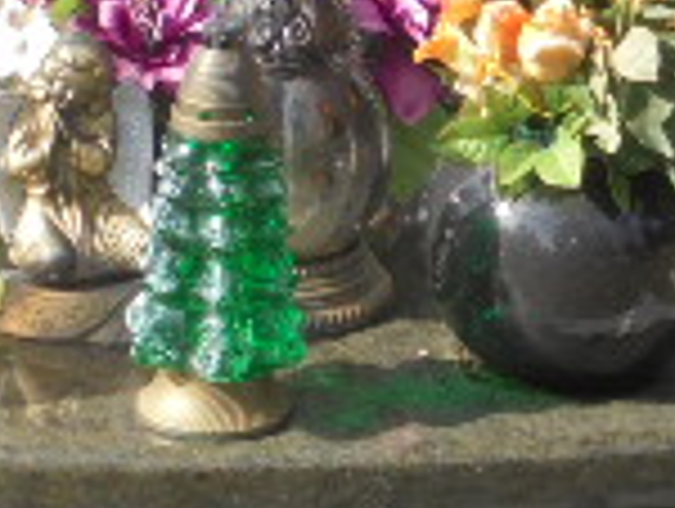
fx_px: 4082
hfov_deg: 9.5
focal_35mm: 209
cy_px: -31
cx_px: 396
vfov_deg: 7.1
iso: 100
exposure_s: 1/320
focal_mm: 8.9
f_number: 4.8
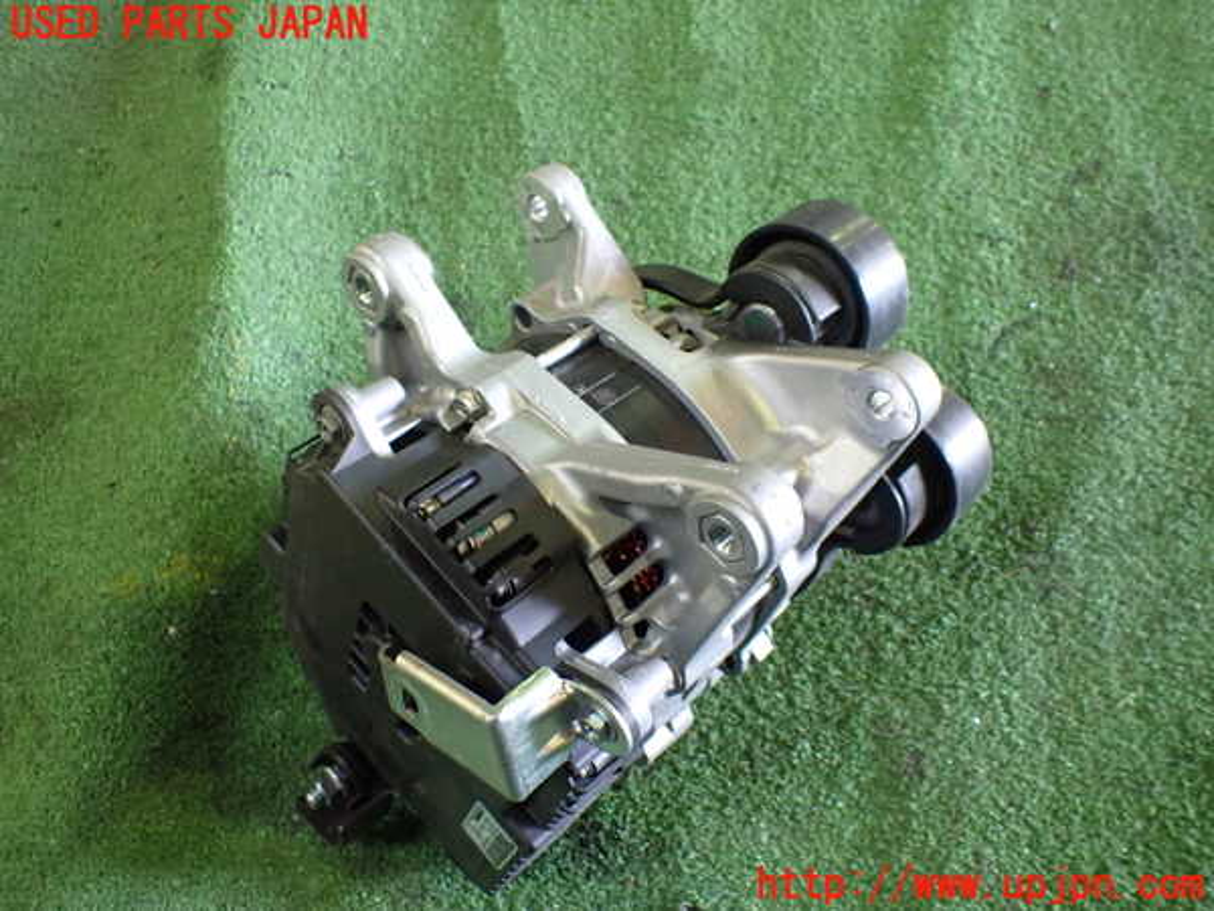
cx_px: 607
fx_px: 1052
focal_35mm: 30
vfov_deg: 46.8
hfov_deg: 60.0
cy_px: 456
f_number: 2.3
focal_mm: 5.4
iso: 800
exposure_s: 1/60
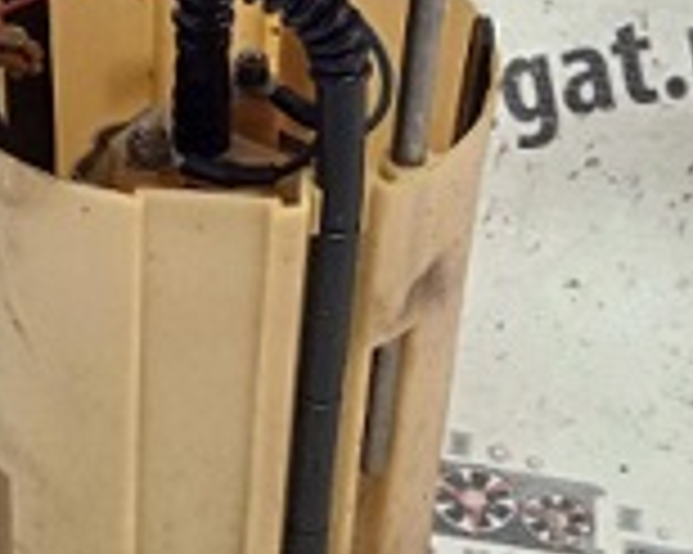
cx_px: 178
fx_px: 1742
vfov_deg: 17.7
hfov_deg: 22.3
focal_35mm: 85
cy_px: 14
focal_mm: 3.43
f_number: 2.2
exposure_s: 1/25
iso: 516
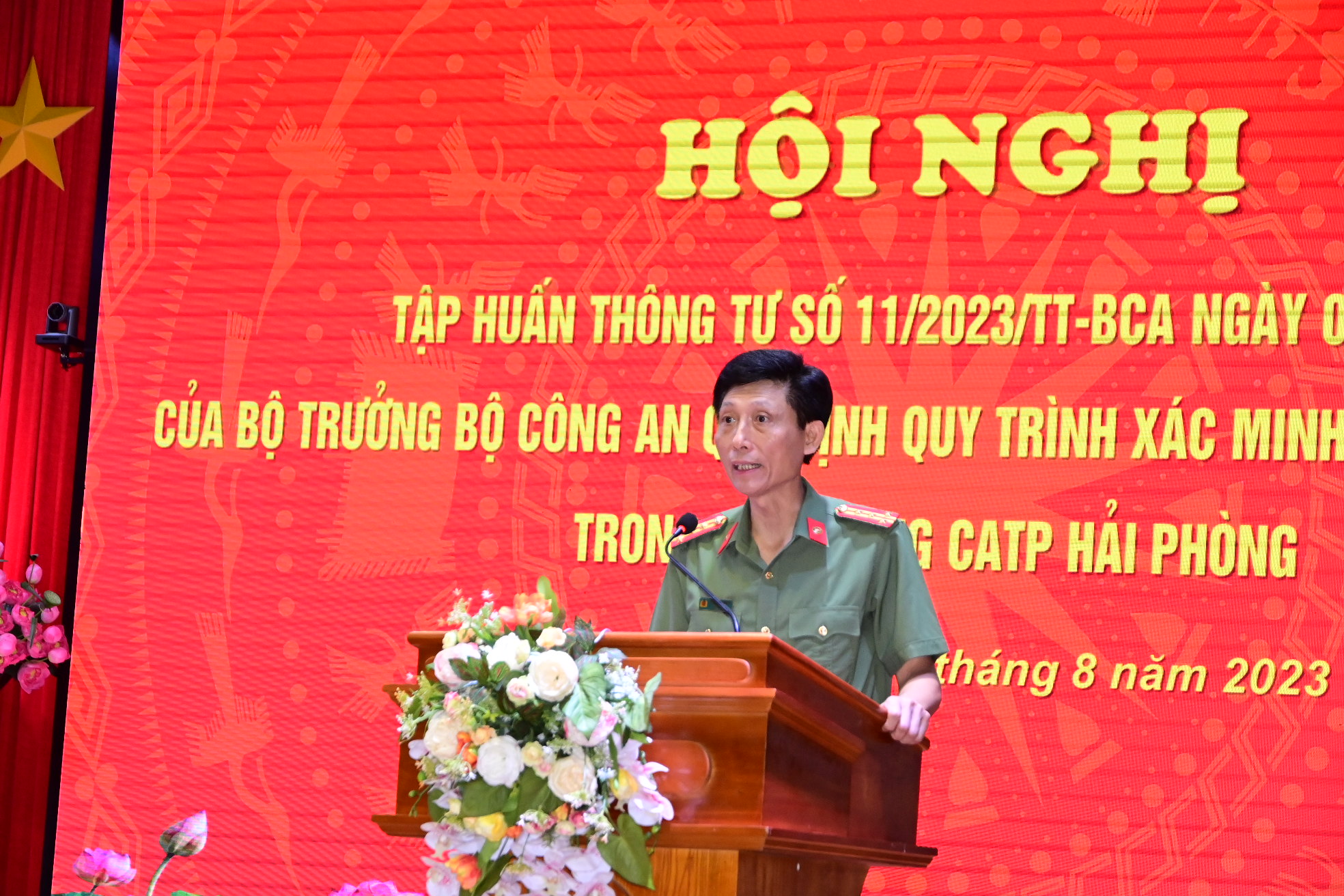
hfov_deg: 19.5
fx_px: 3920
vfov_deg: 13.0
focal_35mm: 105
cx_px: 672
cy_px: 448
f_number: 5.3
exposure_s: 1/250
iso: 2500
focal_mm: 70
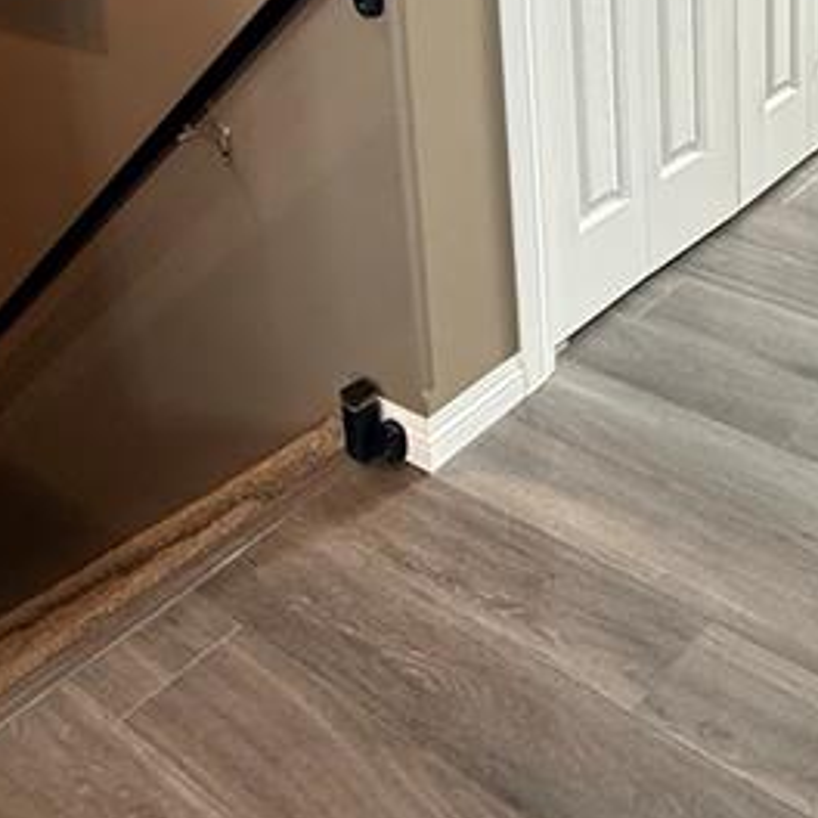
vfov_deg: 31.1
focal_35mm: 48
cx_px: 703
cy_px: -99
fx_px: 1283
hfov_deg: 33.8
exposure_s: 1/60
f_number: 2.2
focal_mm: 2.22
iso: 200
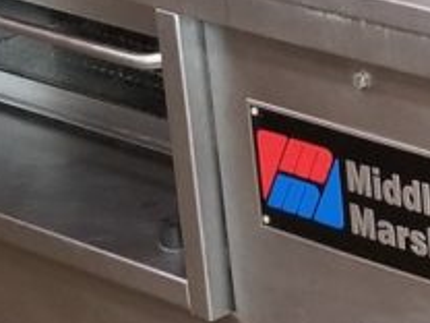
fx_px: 2385
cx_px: 715
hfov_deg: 9.9
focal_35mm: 192
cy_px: 205
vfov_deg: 7.7
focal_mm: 4.3
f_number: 1.7
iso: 200
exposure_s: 1/30
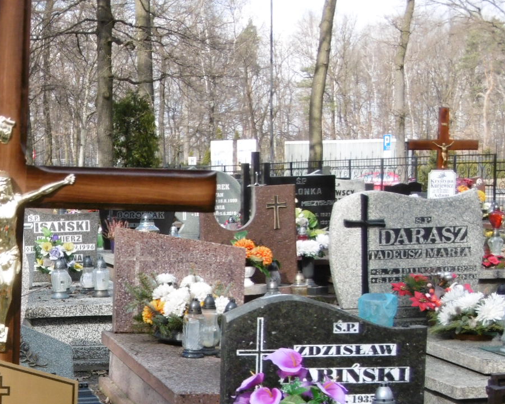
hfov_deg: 19.5
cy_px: 354
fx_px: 1420
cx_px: -17
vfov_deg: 16.0
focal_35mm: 95
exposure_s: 1/200
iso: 100
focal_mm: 7.7
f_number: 3.8
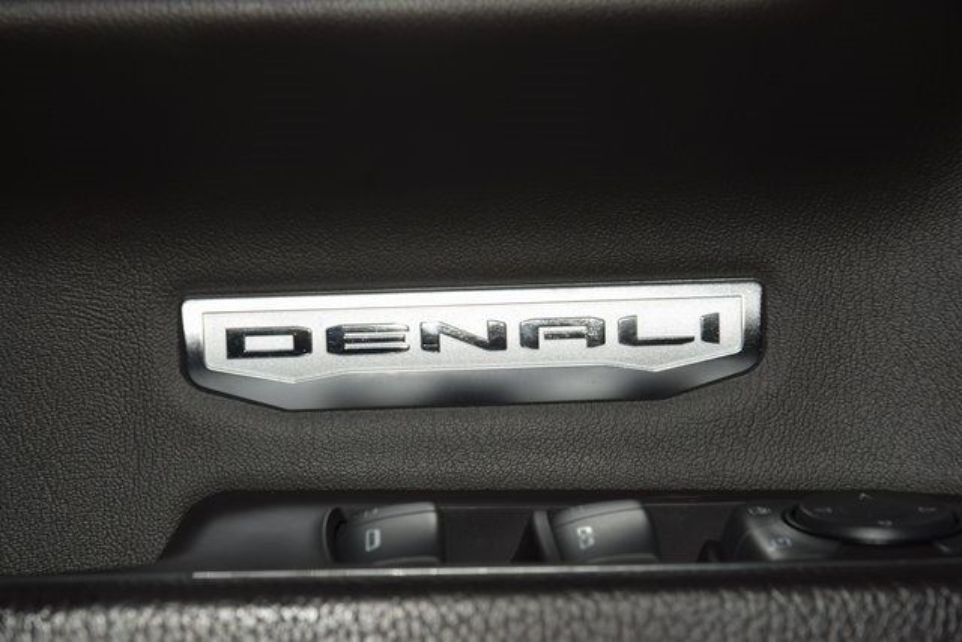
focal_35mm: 105
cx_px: 481
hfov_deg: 19.5
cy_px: 321
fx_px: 2806
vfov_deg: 13.0
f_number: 8
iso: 100
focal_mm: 70
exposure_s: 1/125
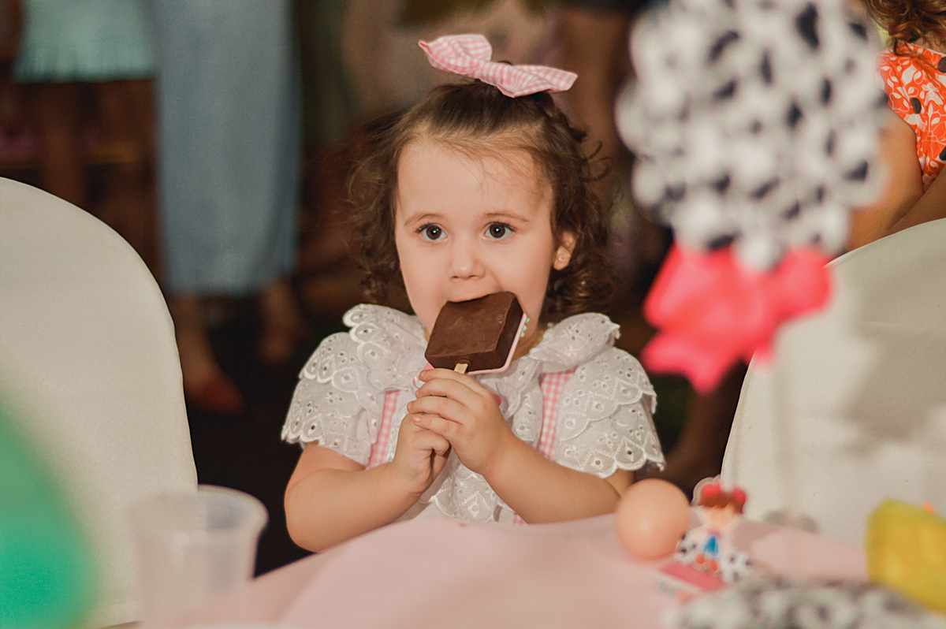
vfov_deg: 18.2
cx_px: 473
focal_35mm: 75
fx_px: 1969
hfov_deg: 27.0
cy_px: 314
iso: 400
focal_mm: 50
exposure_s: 1/200
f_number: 2
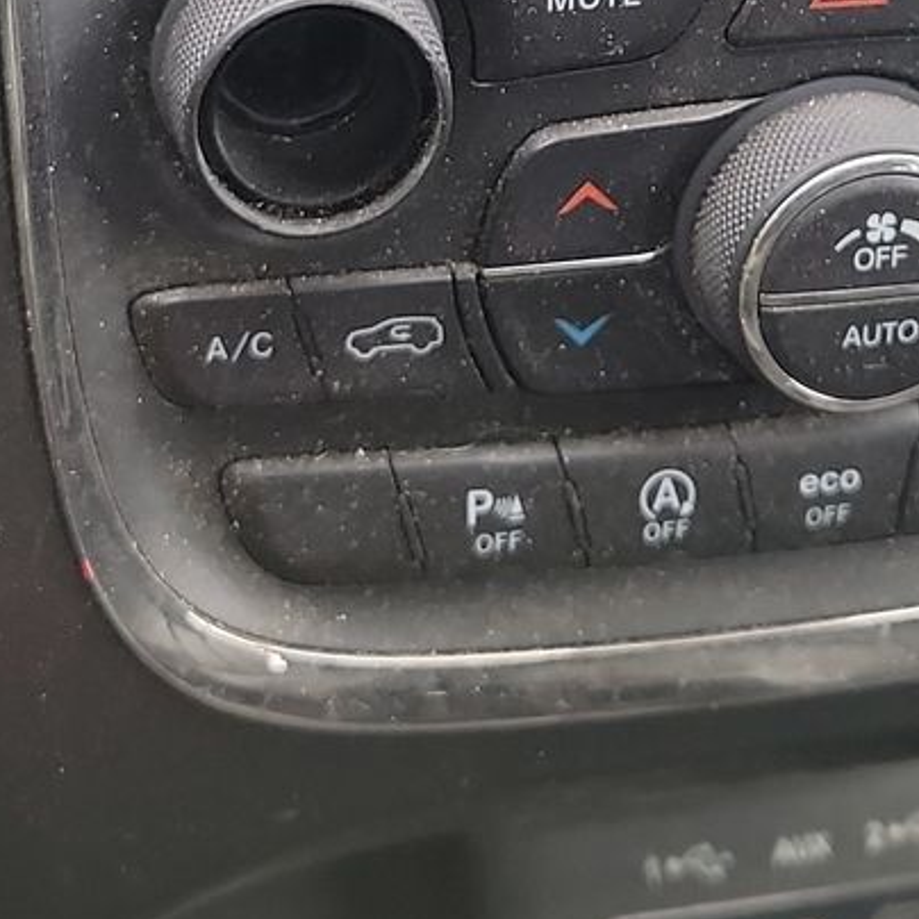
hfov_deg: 20.6
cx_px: 555
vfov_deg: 19.4
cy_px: -196
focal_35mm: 84
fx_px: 2523
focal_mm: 6.7
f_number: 1.8
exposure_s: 1/59
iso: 354
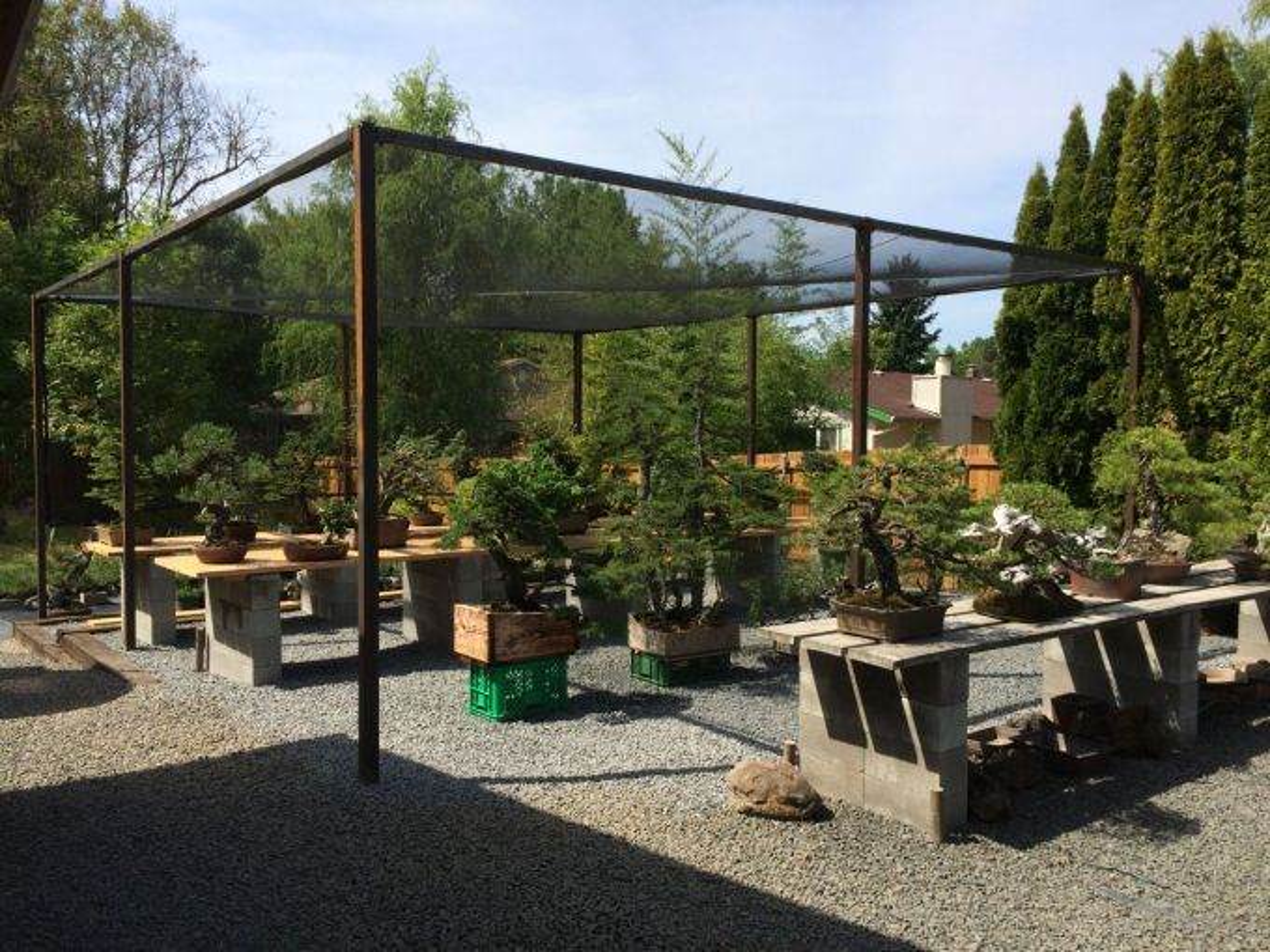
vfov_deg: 48.2
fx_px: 1064
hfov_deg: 61.7
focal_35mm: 29
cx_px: 635
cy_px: 476
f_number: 2.2
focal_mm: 4.15
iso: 32
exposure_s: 1/1580
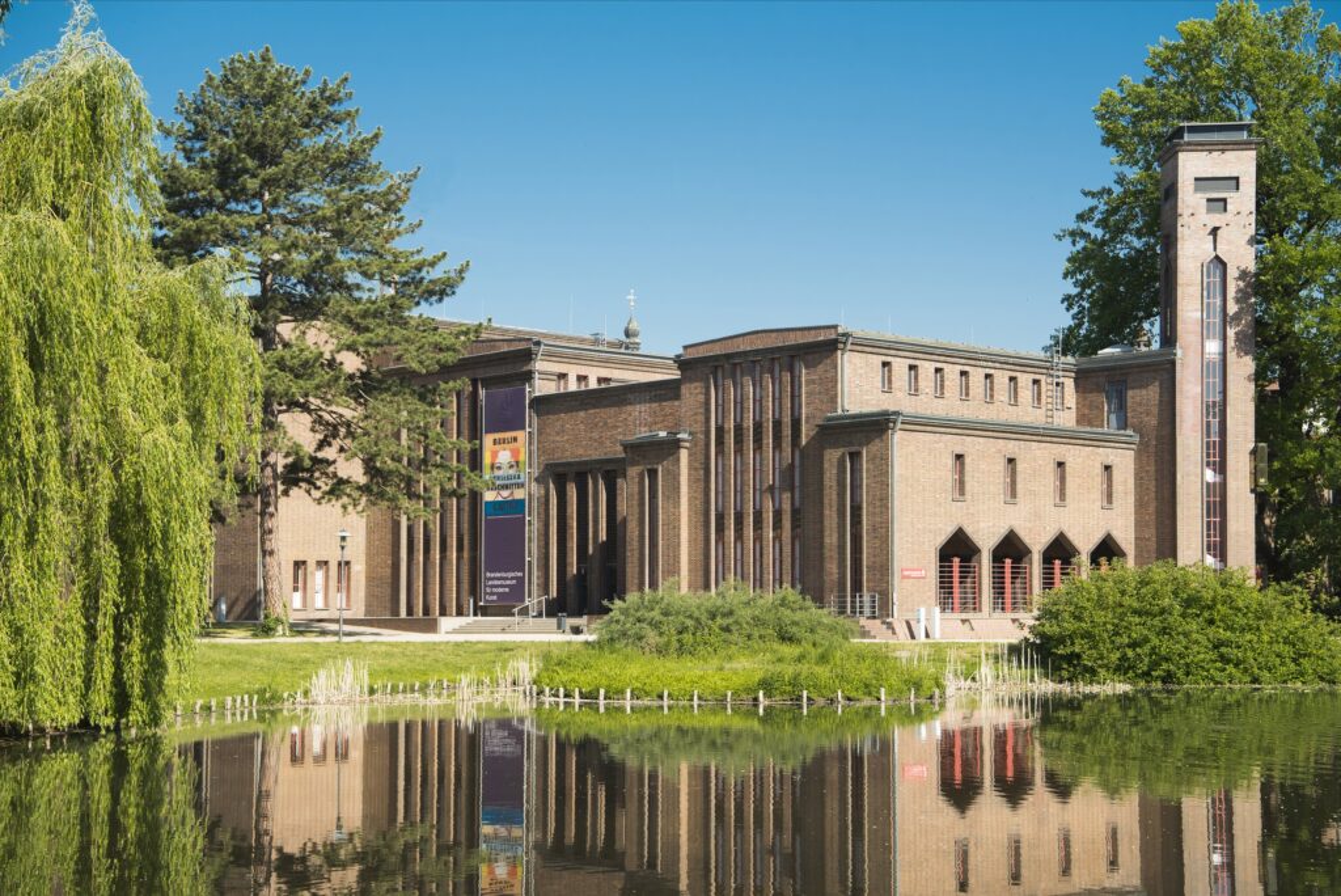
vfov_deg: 24.7
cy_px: 448
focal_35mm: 55
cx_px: 670
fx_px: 2050
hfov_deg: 36.2
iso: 400
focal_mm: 55
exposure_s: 1/640
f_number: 8
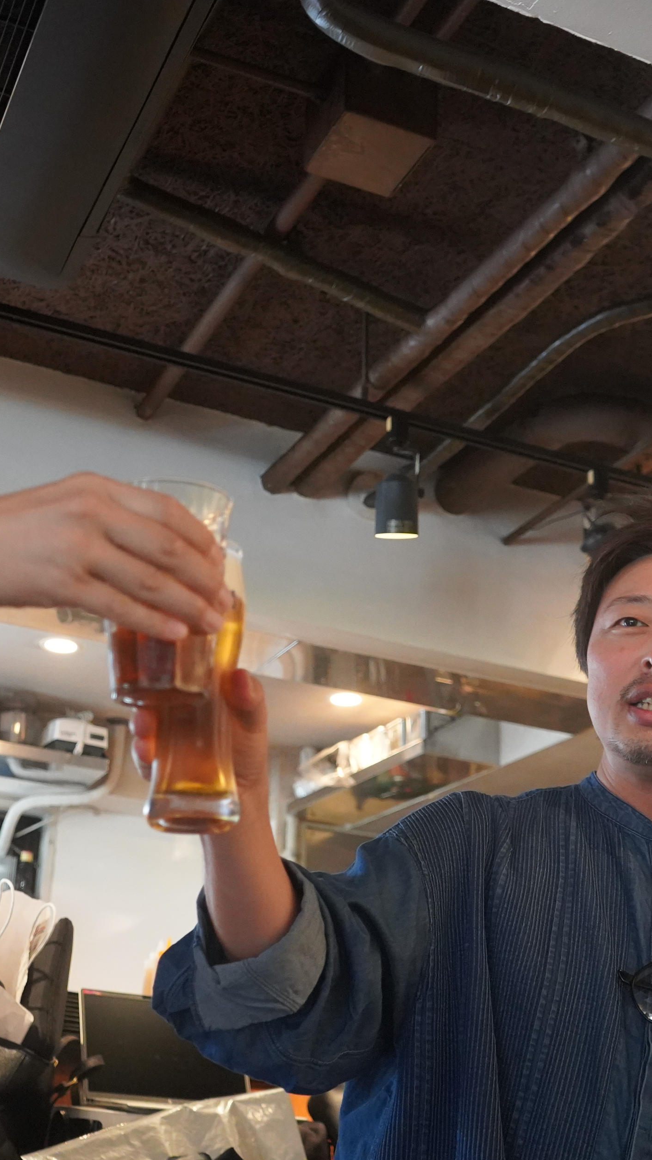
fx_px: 1383
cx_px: 233
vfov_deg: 45.5
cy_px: 592
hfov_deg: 26.4
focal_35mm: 45
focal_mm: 28
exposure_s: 1/160
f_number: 4
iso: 8000
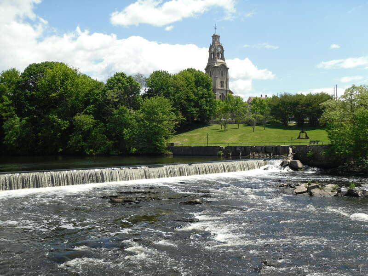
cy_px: 138
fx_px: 361
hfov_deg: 54.0
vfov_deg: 41.8
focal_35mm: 34
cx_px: 184
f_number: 8.1
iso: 80
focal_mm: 6
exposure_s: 1/139
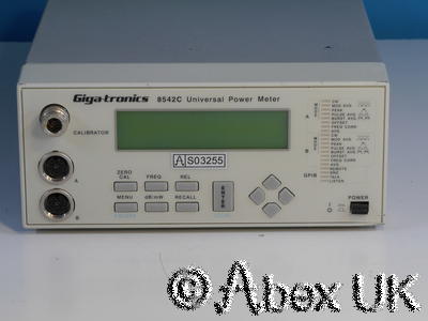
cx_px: 214
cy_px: 160
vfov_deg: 10.2
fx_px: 1805
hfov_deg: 13.5
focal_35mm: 146
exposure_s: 1/8
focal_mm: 73
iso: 400
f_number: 13
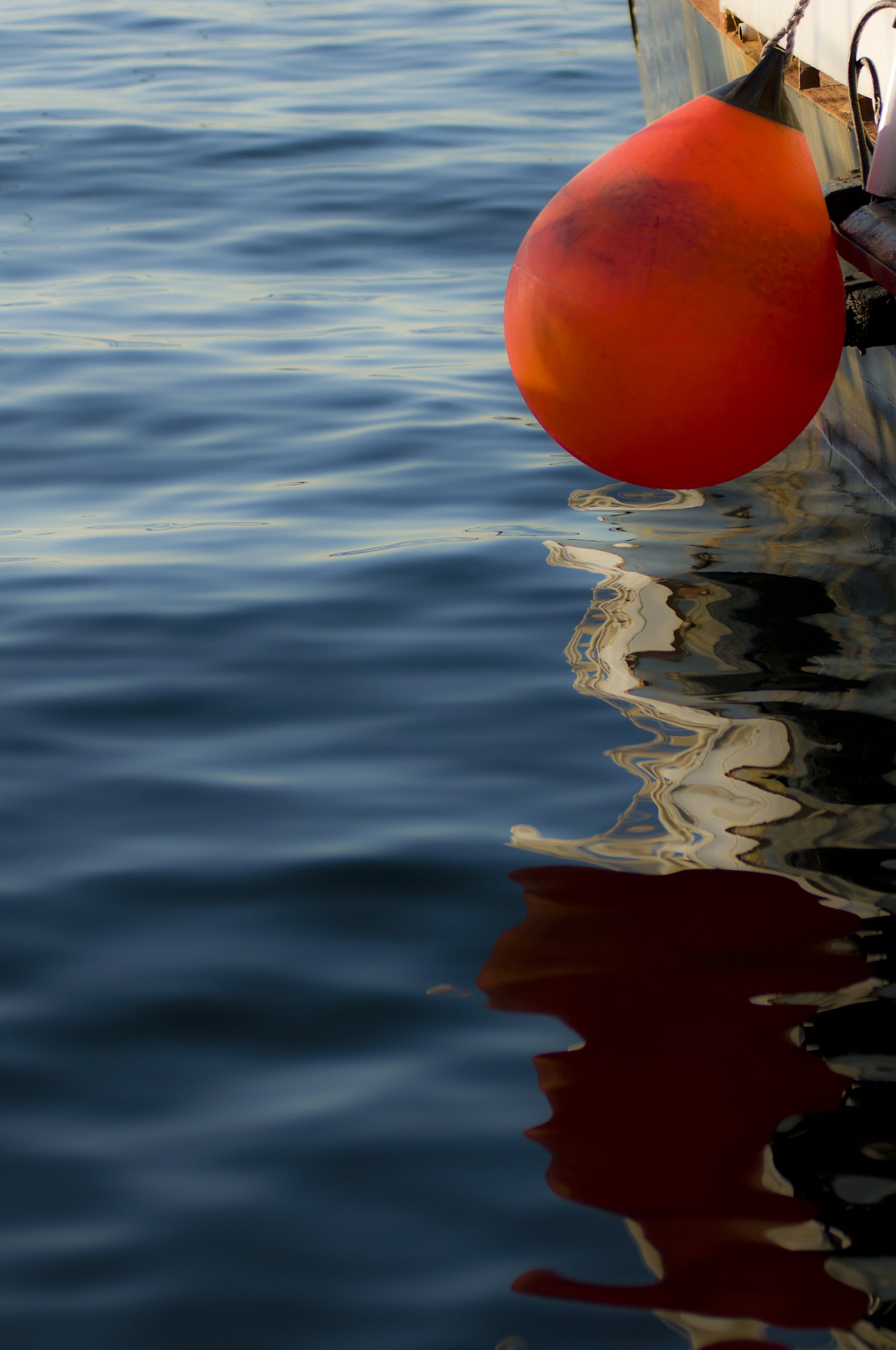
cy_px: 675
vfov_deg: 17.1
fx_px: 4491
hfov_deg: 11.4
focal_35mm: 120
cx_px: 448
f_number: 2.8
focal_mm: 80
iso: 200
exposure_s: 1/2500
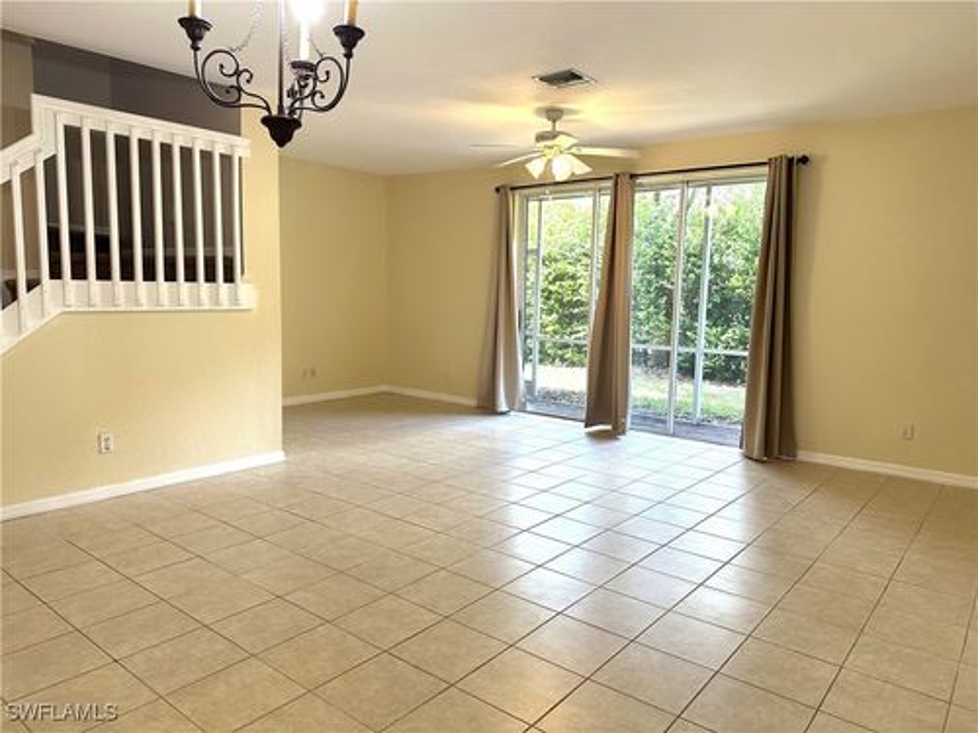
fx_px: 678
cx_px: 489
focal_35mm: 24
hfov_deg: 71.6
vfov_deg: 56.8
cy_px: 366
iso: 160
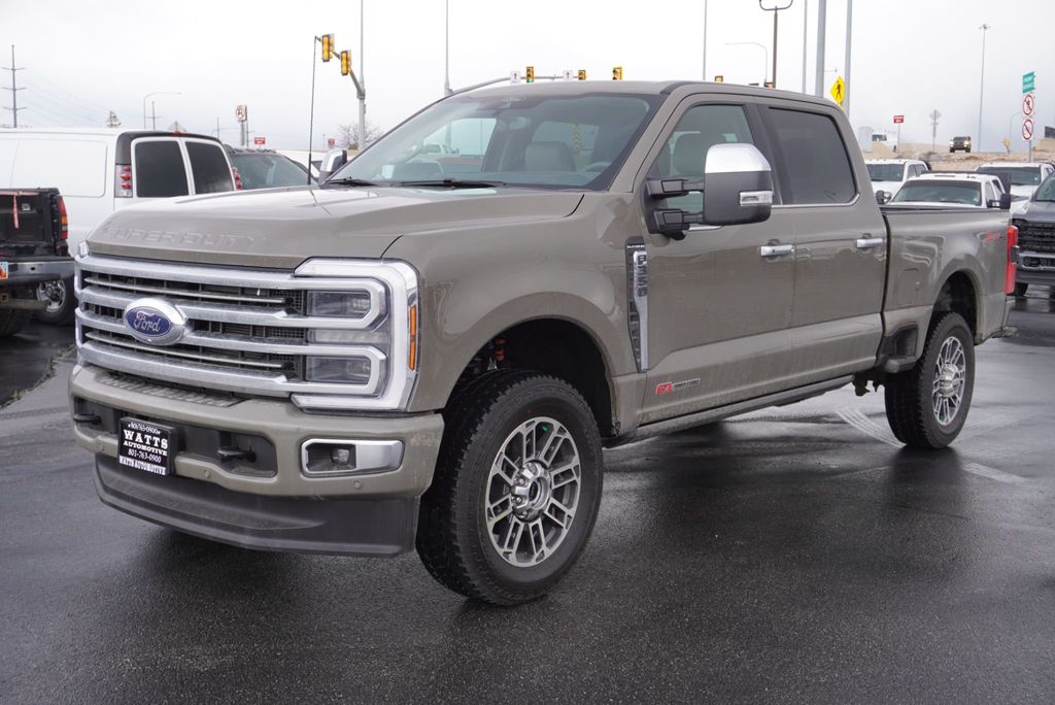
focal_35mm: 40
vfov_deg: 33.1
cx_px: 528
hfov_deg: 47.9
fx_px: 1187
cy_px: 352
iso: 100
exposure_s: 1/100
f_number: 5.6
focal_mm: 27
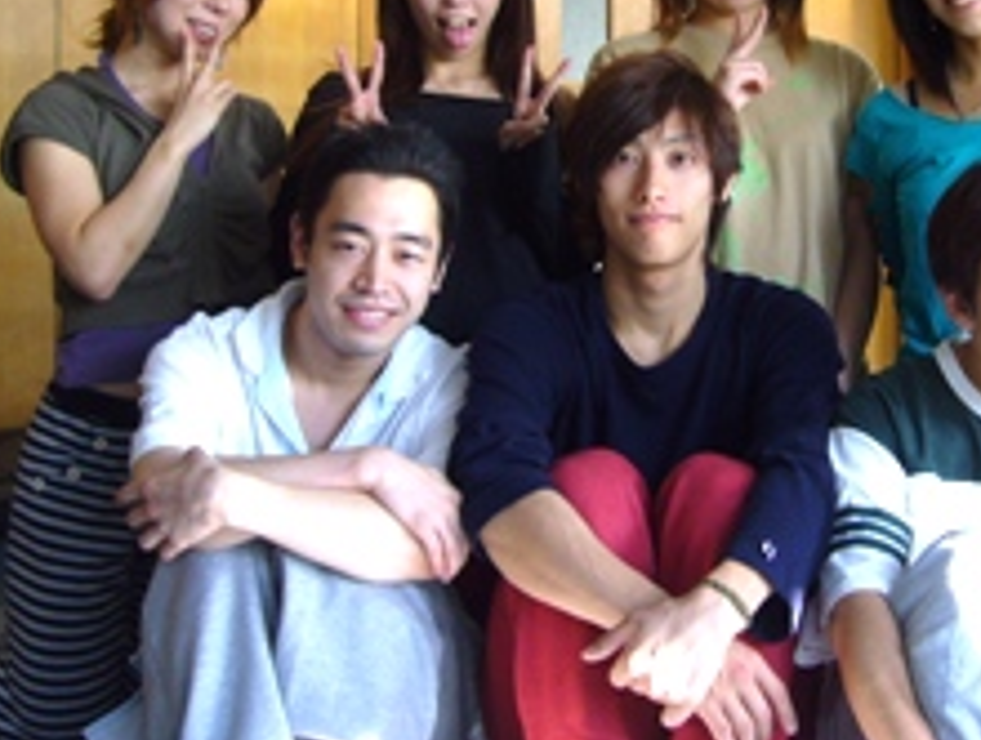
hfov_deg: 28.8
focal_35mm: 67
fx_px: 1903
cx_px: 638
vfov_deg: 21.7
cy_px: 145
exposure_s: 1/40
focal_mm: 5.8
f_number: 2.8
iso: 80
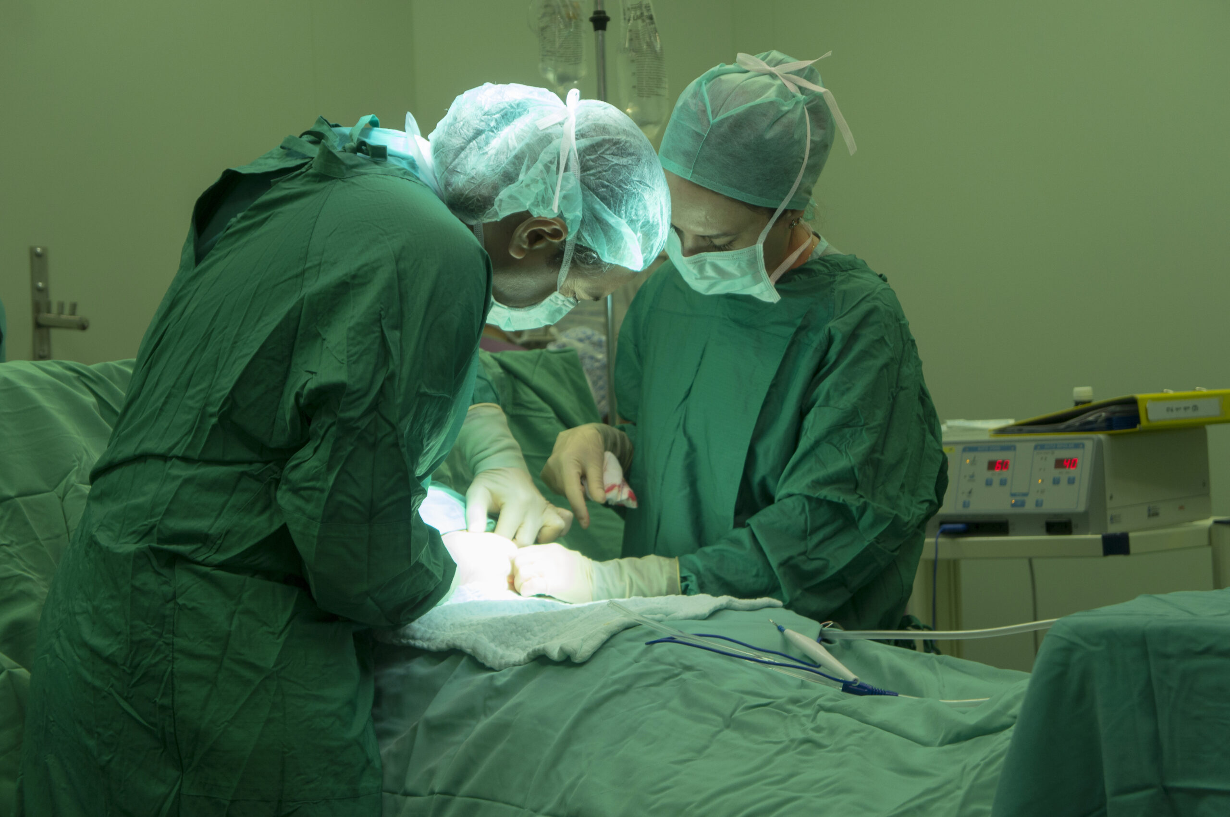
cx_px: 615
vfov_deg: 19.3
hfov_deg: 28.7
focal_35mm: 70
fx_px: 2406
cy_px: 408
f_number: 5
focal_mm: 47
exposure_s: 1/60
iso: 250
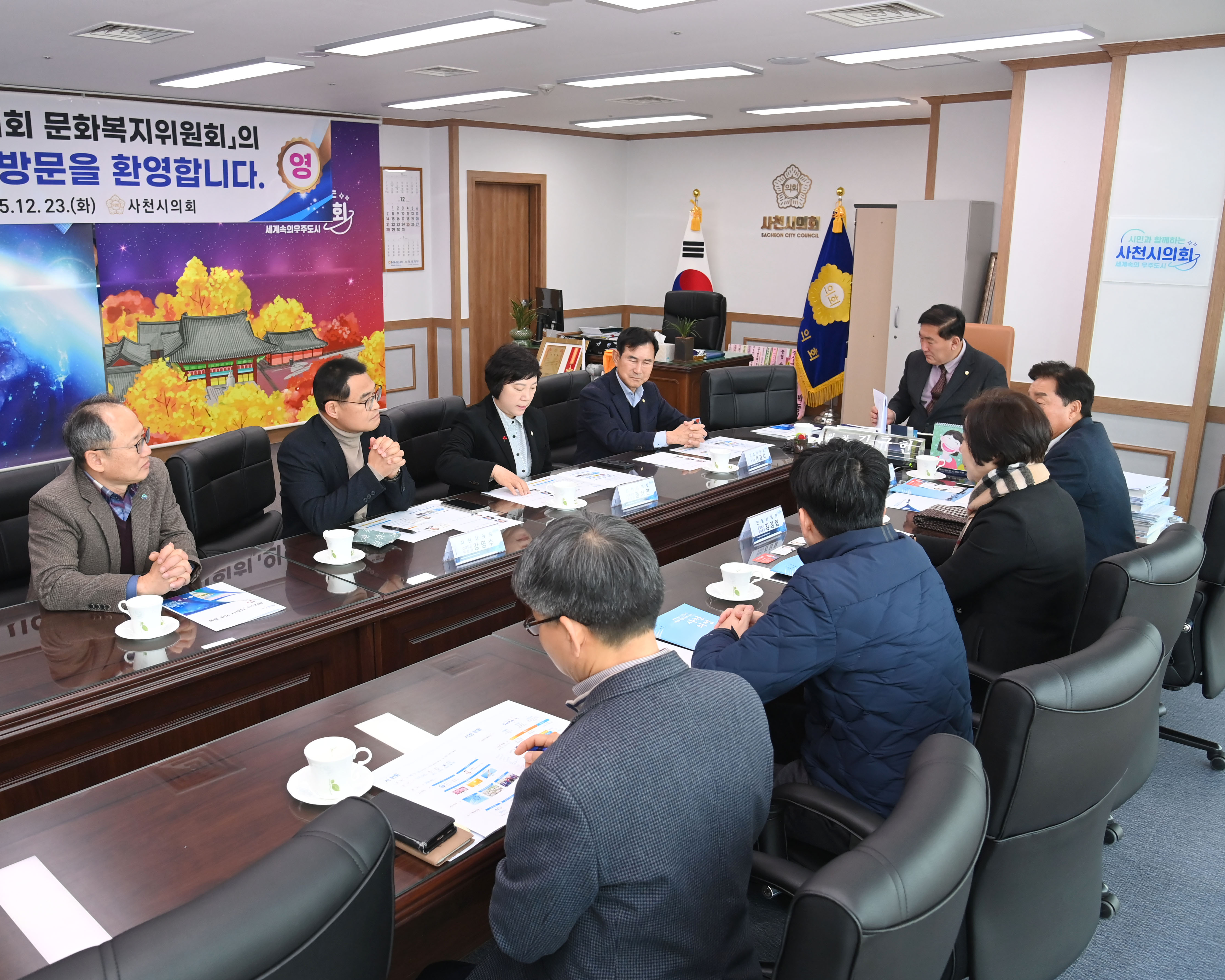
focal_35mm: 28
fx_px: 1015
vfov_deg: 51.5
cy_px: 493
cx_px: 554
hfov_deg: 62.1
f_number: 6.3
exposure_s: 1/250
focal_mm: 24
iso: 2000
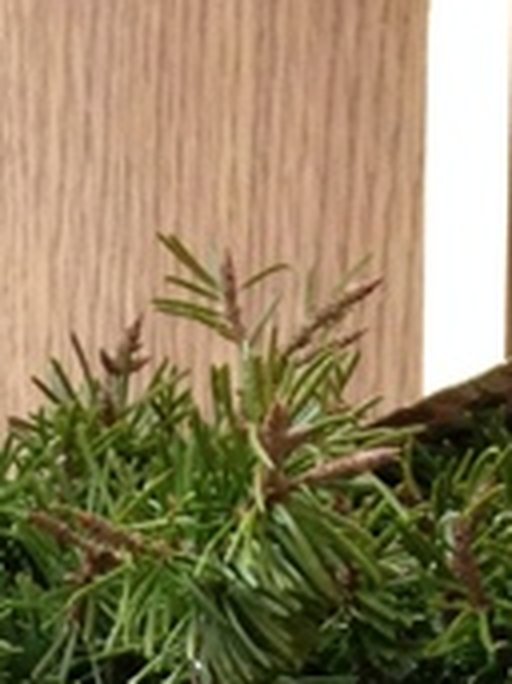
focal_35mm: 198
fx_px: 3910
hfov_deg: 7.5
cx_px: 336
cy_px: 1952
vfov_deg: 8.6
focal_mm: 4.12
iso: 160
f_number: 2.4
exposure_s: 1/20
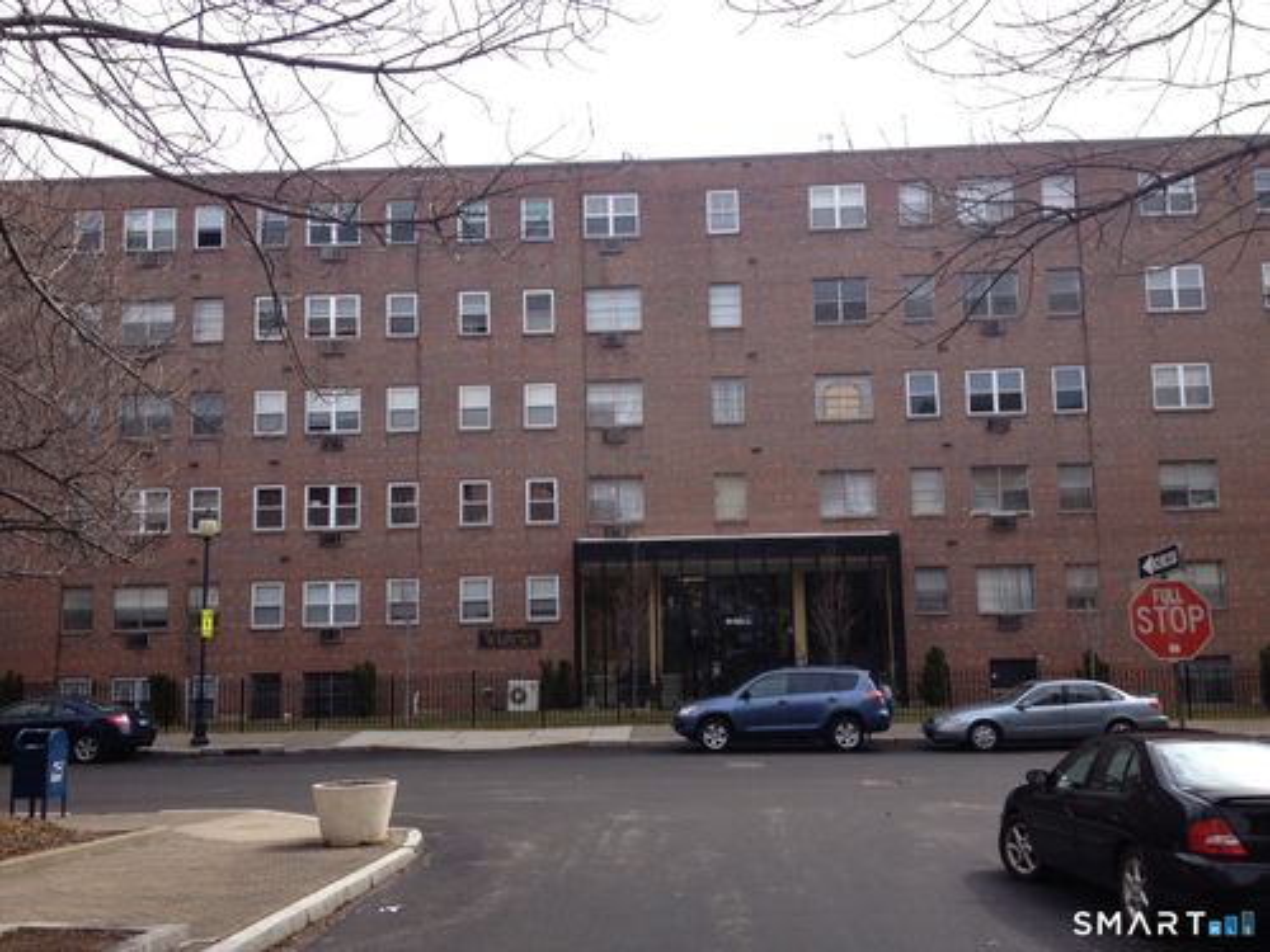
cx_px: 635
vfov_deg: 40.7
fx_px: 1284
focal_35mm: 35
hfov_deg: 52.6
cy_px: 476
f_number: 2.4
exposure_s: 1/726
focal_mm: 4.28
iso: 64
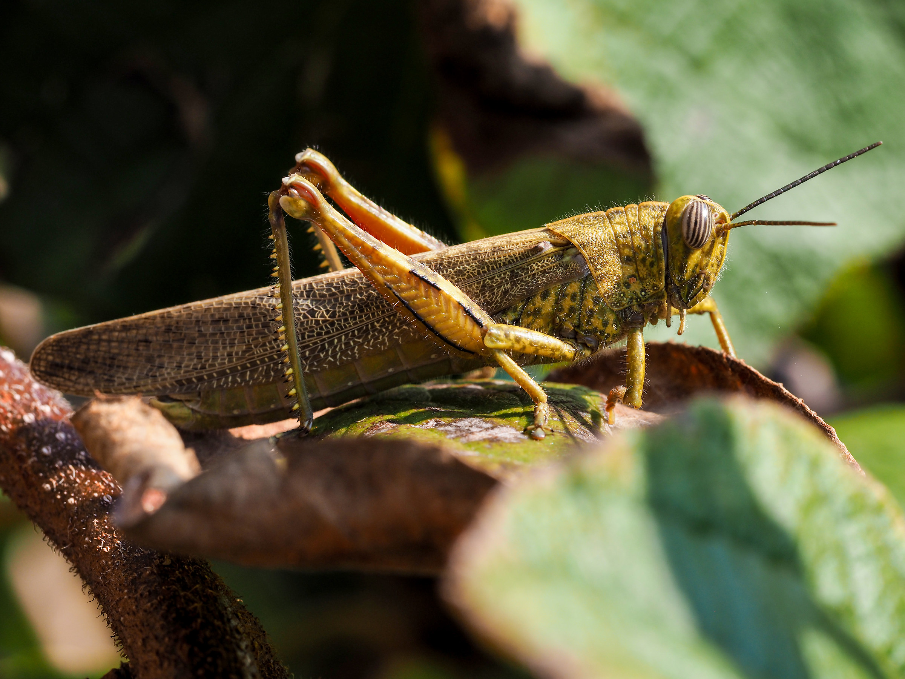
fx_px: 3137
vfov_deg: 12.3
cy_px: 340
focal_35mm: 120
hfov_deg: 16.4
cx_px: 452
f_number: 7.1
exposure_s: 1/200
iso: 200
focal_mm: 60
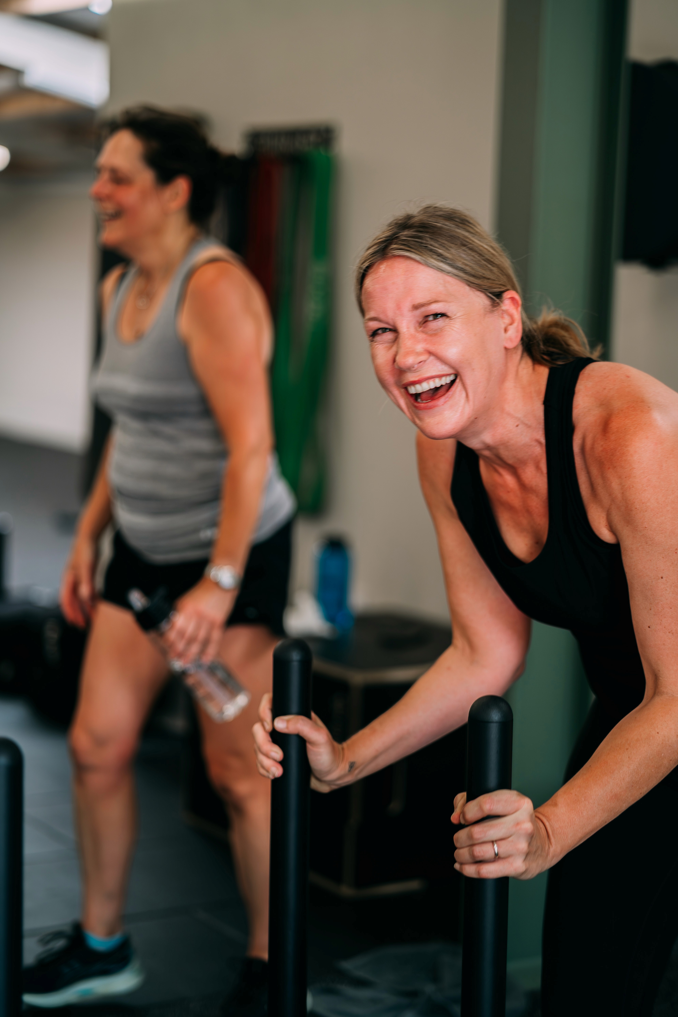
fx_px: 2119
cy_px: 508
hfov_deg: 18.2
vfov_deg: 27.0
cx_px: 339
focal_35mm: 75
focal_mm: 75
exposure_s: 1/160
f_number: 1.8
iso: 1000
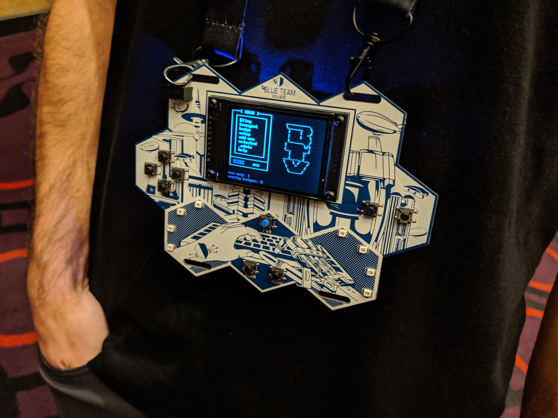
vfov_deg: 51.4
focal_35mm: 27
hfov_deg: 65.3
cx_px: 279
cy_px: 209
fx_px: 435
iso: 560
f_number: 1.8
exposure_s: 1/40
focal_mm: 4.44
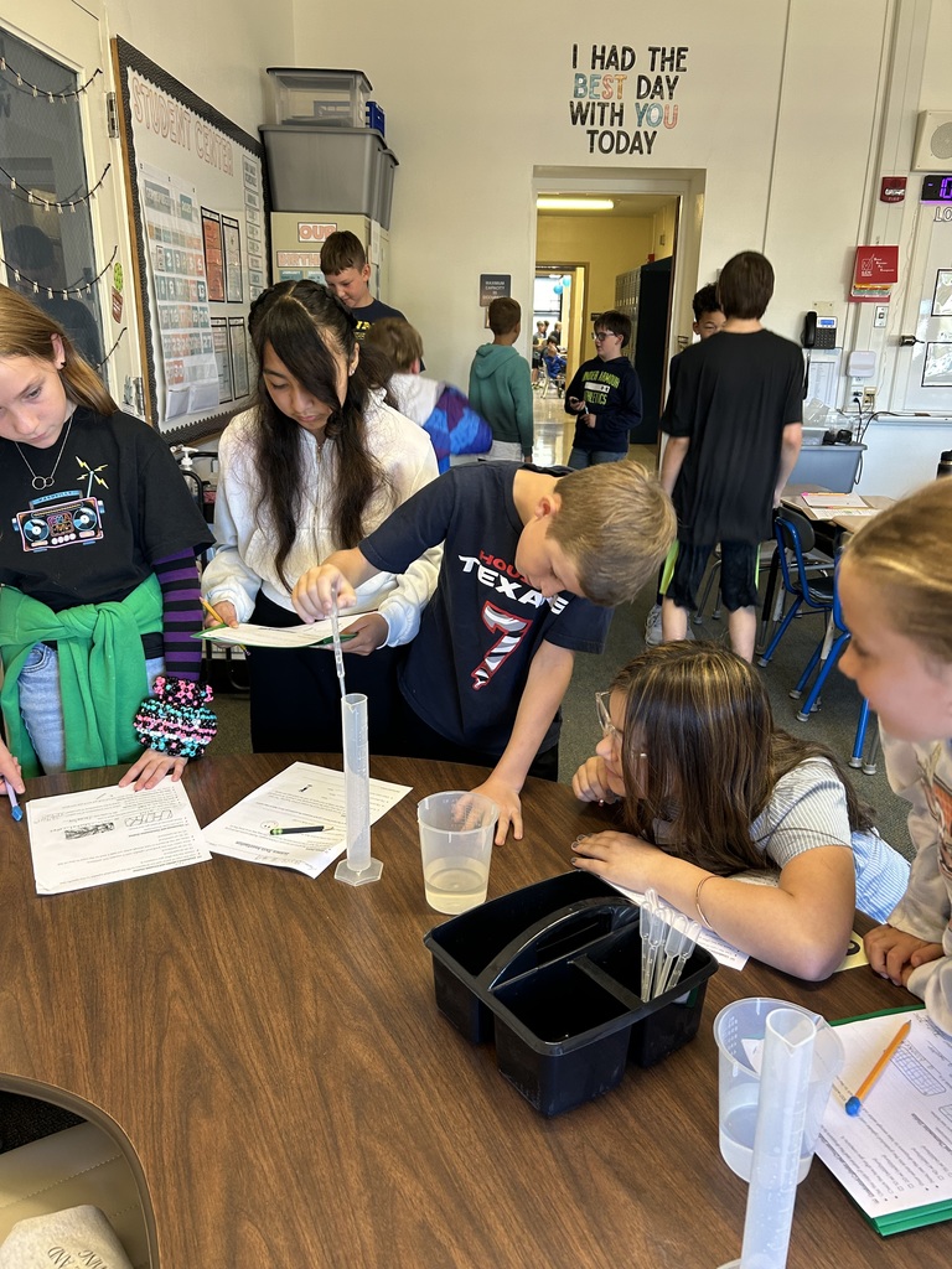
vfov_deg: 67.3
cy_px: 634
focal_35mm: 26
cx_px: 476
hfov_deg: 53.1
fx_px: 953
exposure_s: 1/60
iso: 160
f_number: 1.5
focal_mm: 5.7
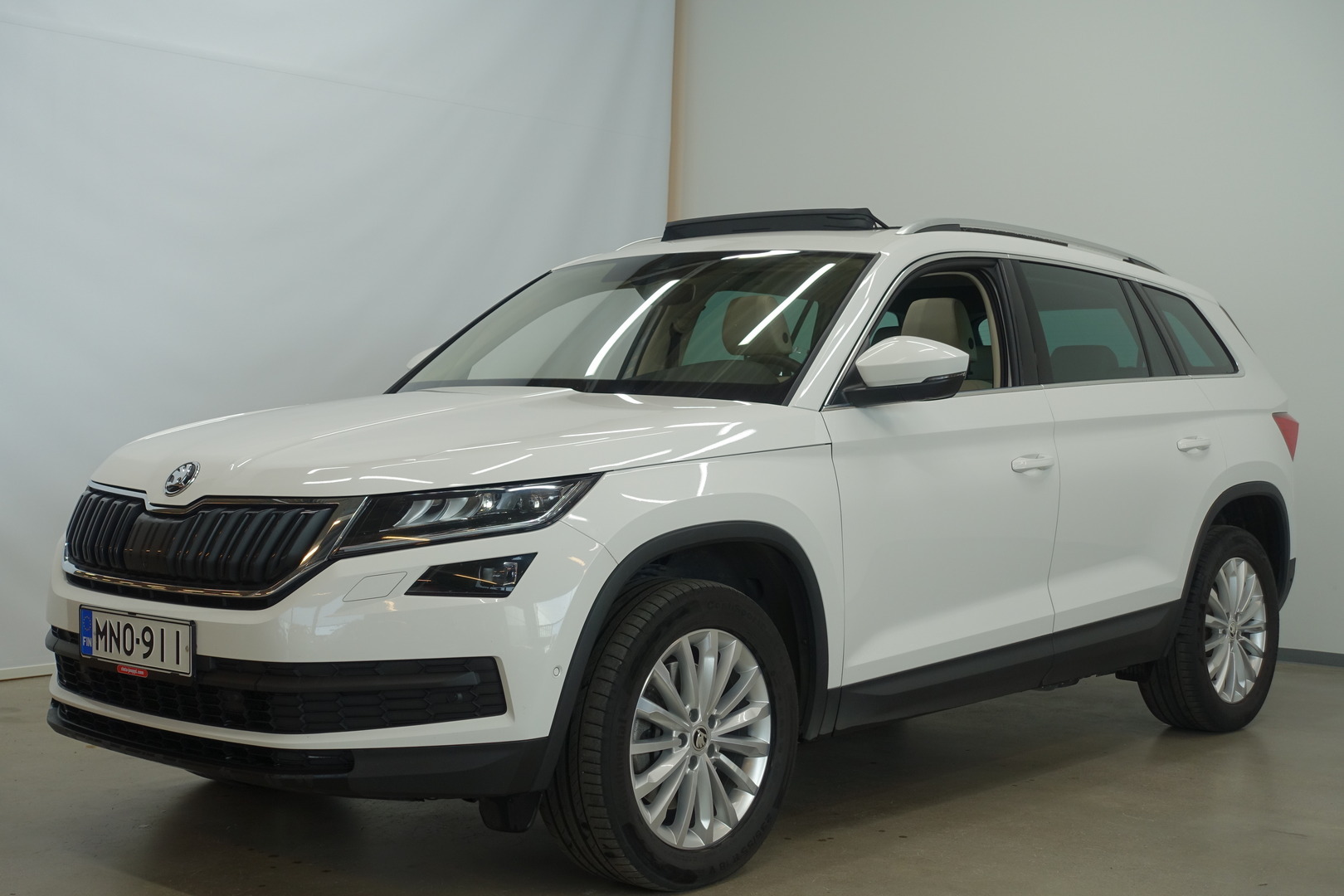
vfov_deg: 27.5
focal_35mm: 49
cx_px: 672
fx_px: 1829
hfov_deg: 40.3
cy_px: 448
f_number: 4
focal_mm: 18.1
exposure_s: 1/125
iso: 125
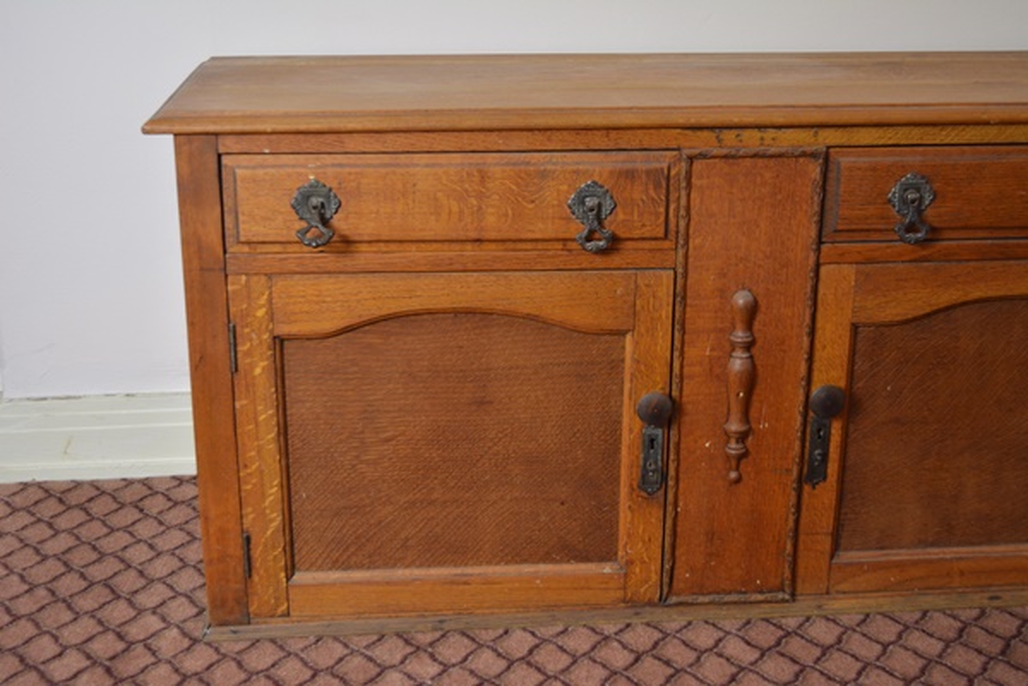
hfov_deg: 41.1
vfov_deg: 28.1
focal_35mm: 48
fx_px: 1371
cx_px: 514
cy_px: 343
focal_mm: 32
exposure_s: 1/30
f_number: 4.8
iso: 1100
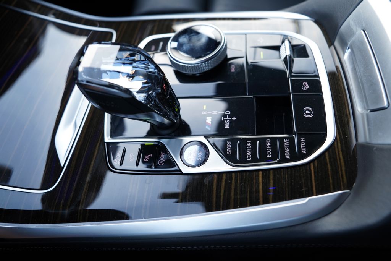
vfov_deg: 53.1
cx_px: 196
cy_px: 130
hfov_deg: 73.7
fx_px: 261
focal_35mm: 24
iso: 1000
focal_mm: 24
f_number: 4
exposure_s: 1/60
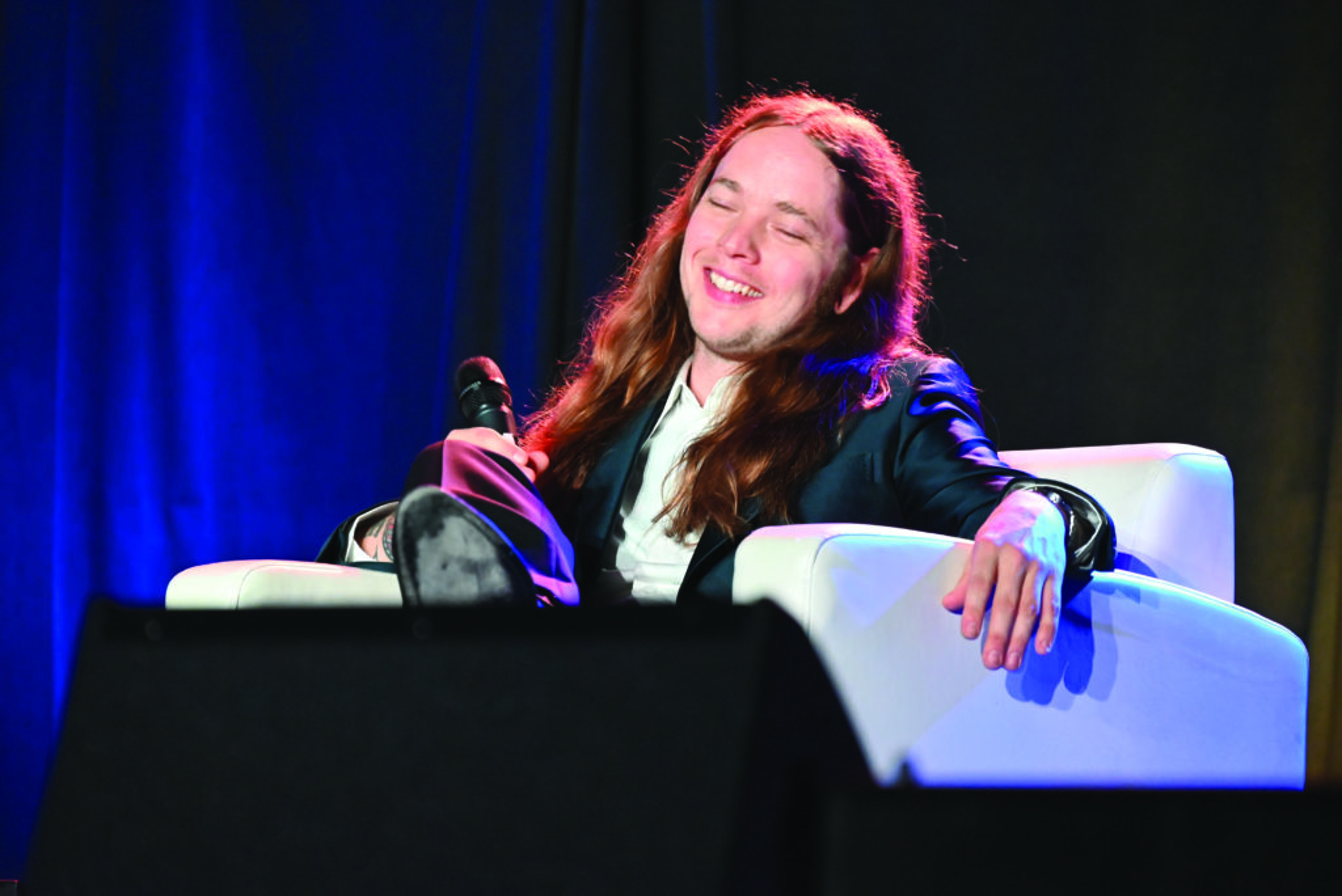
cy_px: 448
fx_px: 7459
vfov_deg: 6.9
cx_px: 671
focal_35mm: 200
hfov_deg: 10.3
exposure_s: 1/125
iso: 6400
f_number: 6.3
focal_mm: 200
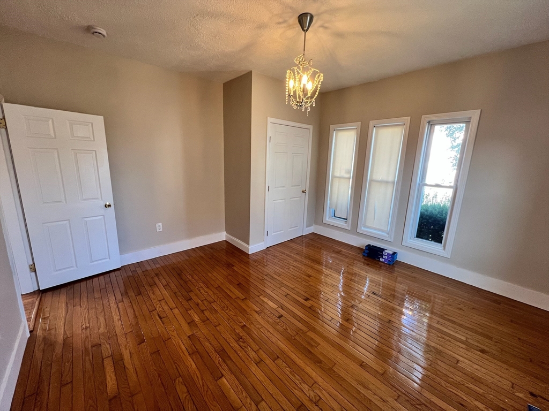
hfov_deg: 106.2
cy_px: 206
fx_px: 206
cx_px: 274
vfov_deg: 89.9
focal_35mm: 13
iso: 160
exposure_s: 1/120
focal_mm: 1.57
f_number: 1.8
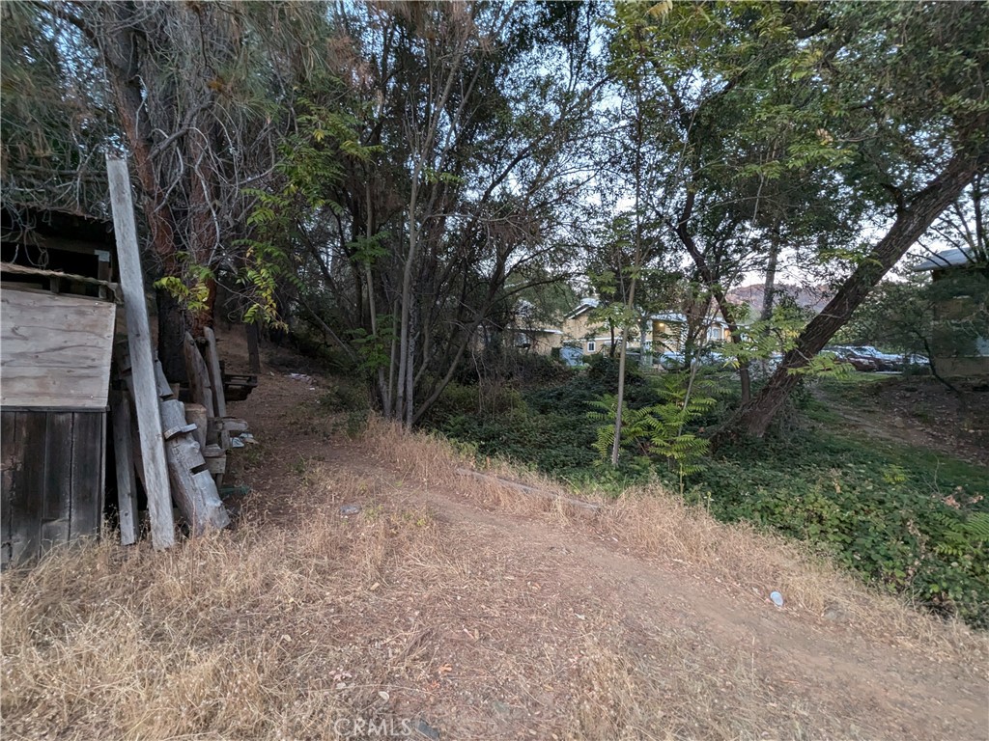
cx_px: 494
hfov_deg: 94.5
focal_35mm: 16
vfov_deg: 78.1
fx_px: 457
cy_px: 370
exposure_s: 1/33.3
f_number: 2.2
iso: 220
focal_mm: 2.22
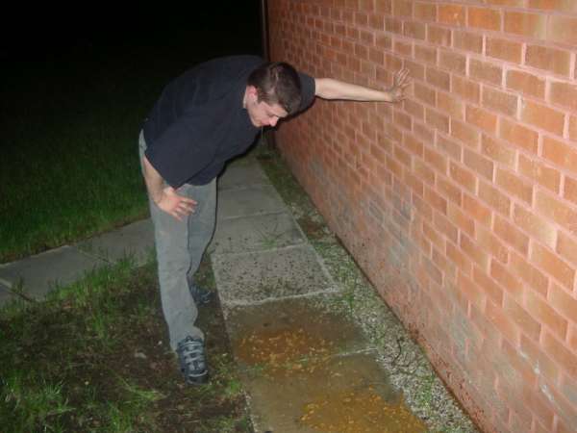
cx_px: 288
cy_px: 216
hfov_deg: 49.0
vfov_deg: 37.7
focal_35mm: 38
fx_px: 633
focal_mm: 5.8
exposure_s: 1/60
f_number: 2.6
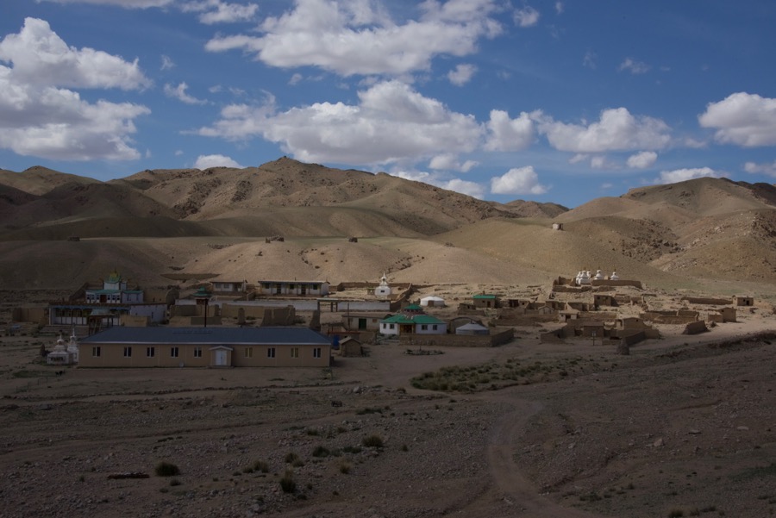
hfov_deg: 41.1
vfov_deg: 28.1
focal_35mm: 48
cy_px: 259
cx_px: 388
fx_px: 1035
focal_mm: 48
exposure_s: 1/800
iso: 640
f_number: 14
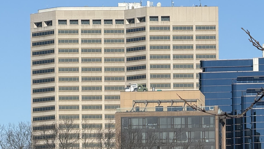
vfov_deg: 4.4
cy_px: 151
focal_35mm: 273
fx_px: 1911
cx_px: 215
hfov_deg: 7.9
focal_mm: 15.66
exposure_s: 1/2024
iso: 50
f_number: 2.8
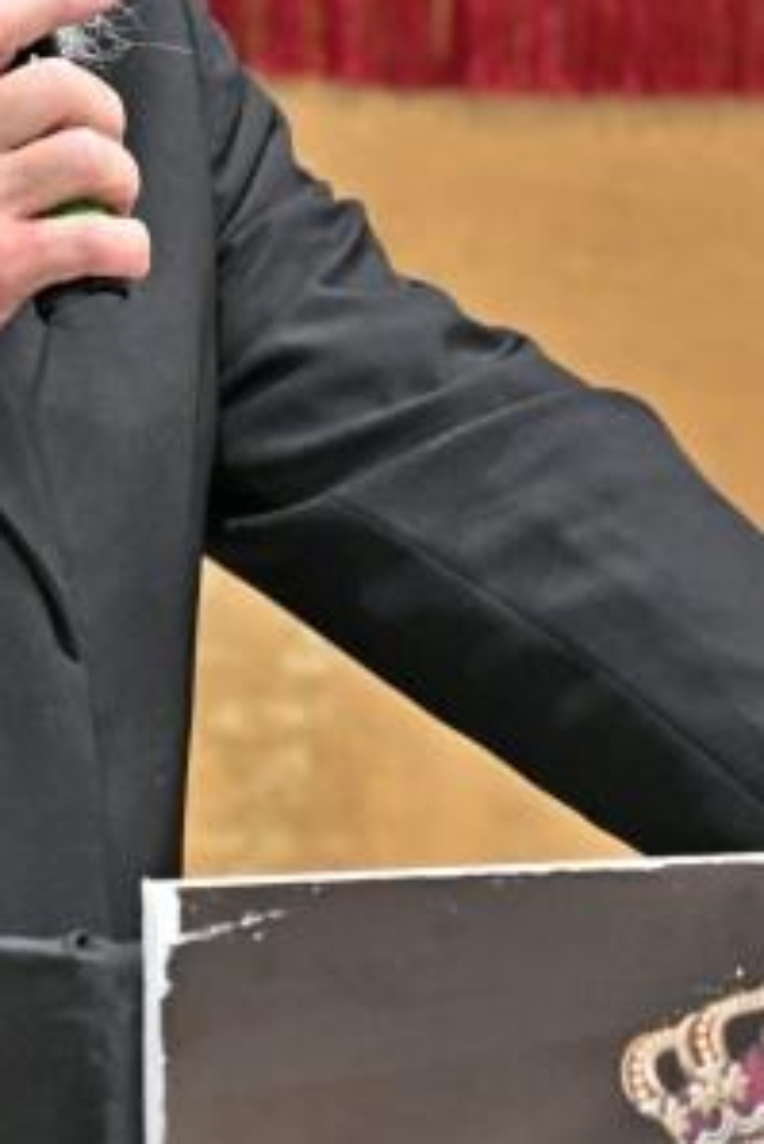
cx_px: 171
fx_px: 10492
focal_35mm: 330
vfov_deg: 6.2
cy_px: 545
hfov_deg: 4.2
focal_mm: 96
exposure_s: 1/160
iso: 1250
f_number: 4
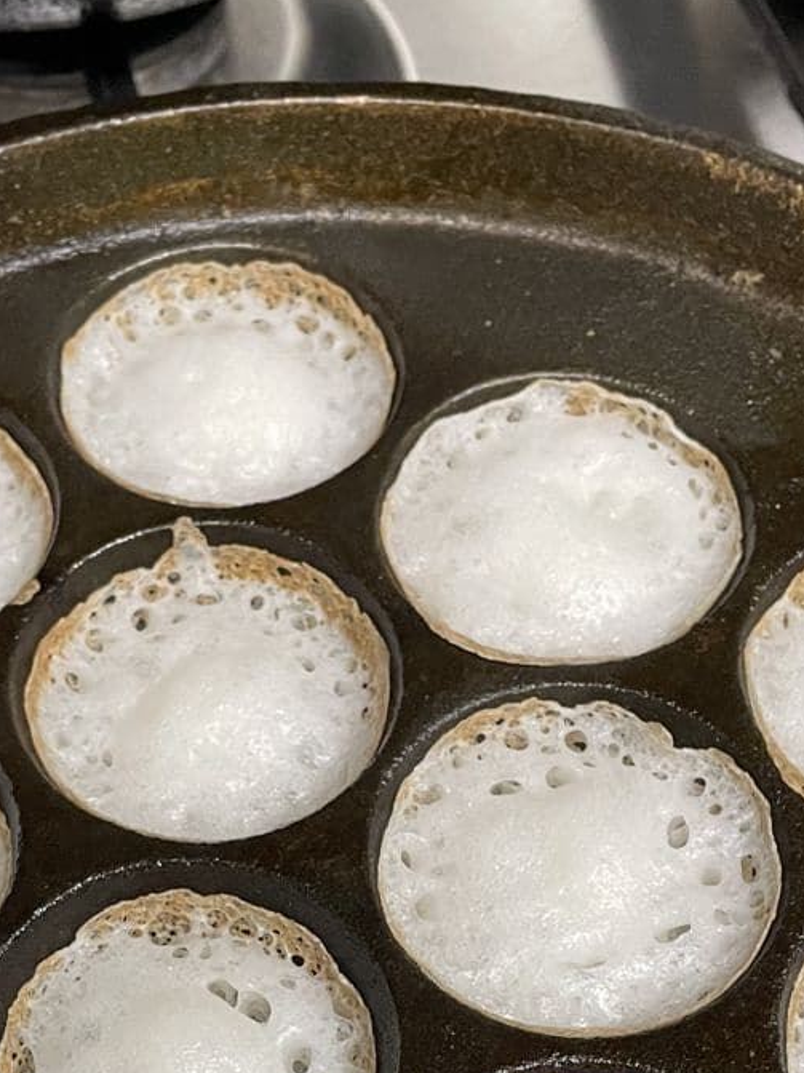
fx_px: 1921
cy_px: 963
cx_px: 315
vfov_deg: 29.9
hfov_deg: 23.6
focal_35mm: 62
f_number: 1.6
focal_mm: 4.2
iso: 400
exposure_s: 1/50
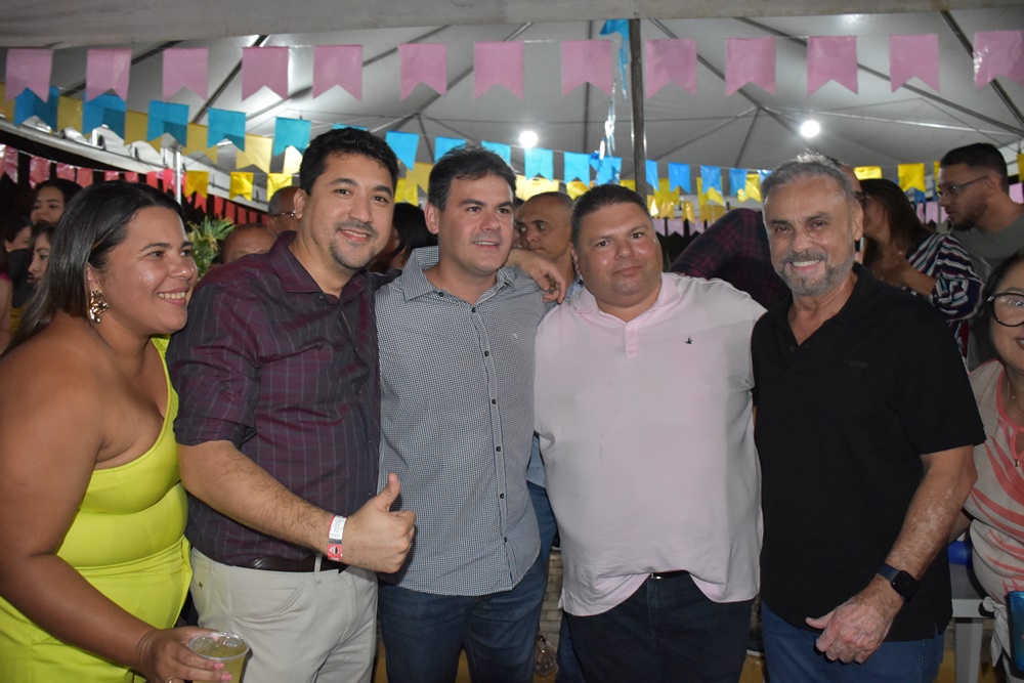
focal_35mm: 27
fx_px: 768
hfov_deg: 67.4
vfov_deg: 47.9
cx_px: 512
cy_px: 342
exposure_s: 1/60
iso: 2500
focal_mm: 18
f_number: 3.5
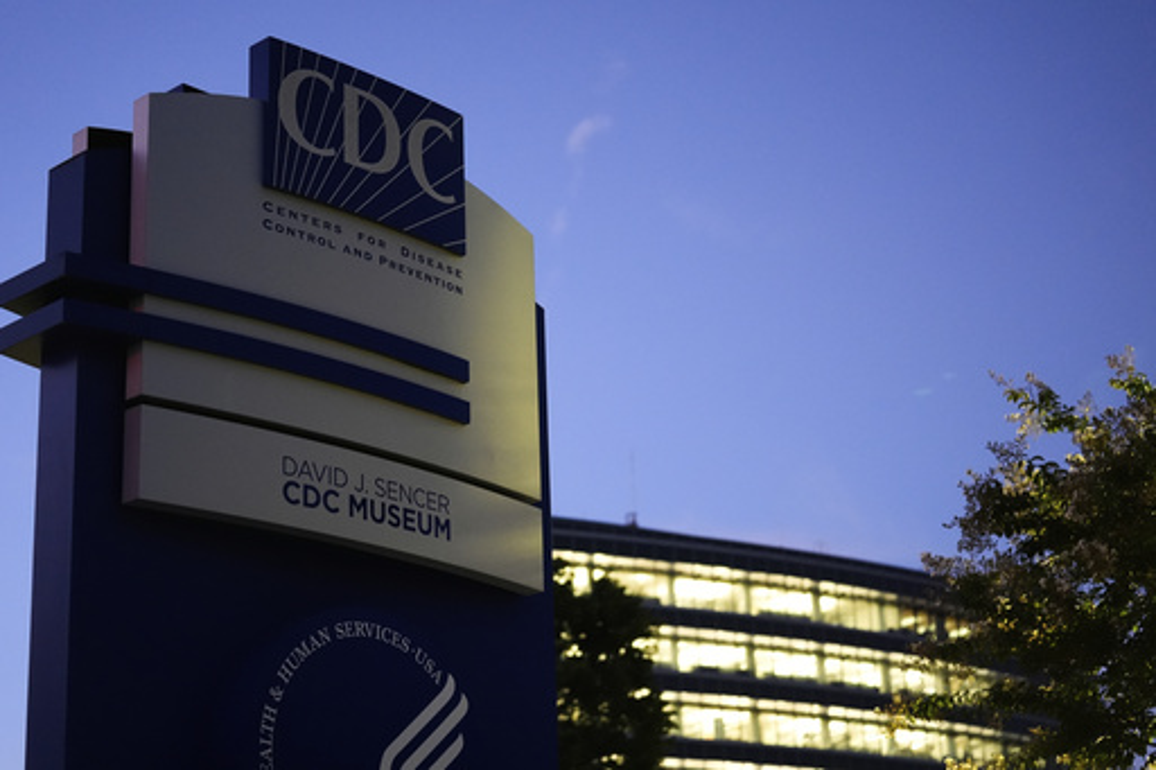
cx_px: 578
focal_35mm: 70
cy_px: 385
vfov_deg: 19.4
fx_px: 2247
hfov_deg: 28.9
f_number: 2.8
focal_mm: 70
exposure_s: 1/80
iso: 5000
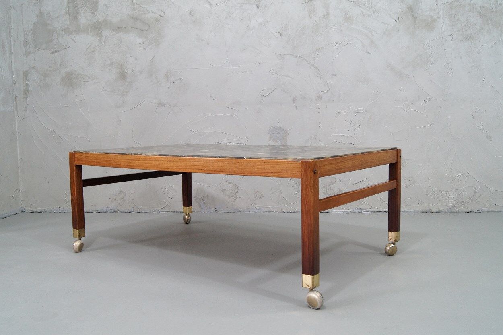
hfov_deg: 57.2
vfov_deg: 39.9
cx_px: 252
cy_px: 168
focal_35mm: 33
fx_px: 461
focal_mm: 22
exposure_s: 1/15
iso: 800
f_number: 8
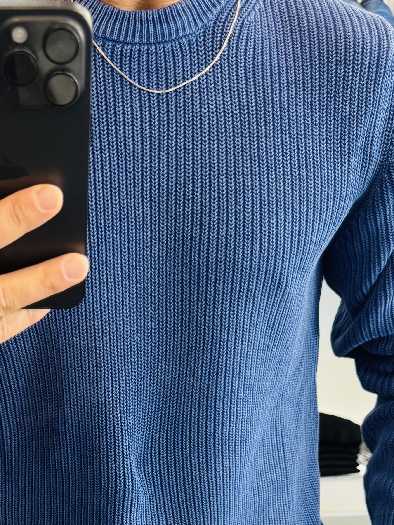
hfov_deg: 24.3
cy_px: 564
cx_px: 63
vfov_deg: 29.7
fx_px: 895
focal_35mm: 59
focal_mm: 6.76
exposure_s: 1/50
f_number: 1.78
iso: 200
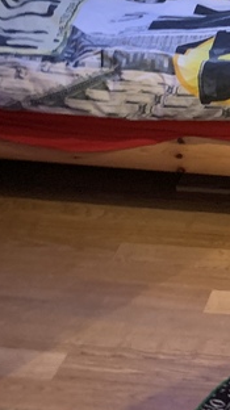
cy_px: 129
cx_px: 430
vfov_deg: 22.8
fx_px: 1011
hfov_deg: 11.9
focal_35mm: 93
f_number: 1.8
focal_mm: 4.25
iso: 500
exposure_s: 1/25
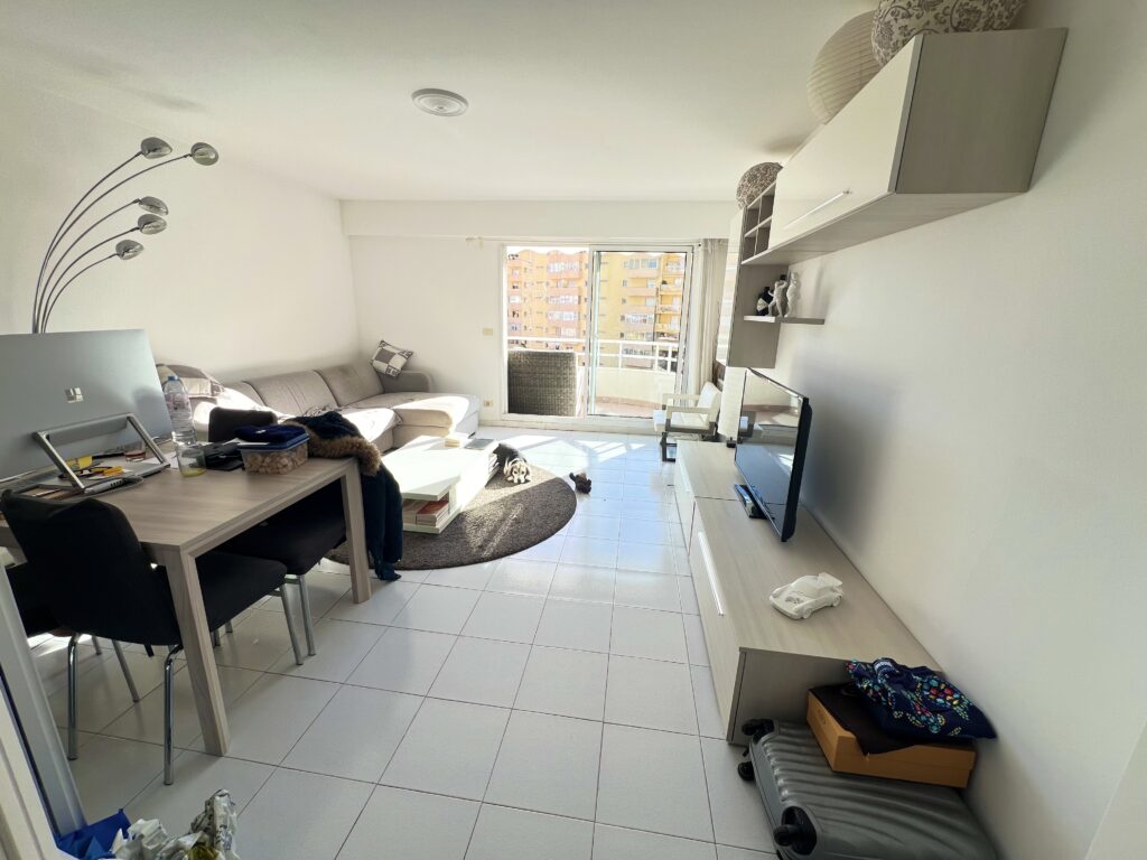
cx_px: 574
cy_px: 430
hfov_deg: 106.2
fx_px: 431
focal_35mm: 13
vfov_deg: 89.9
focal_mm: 1.57
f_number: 1.8
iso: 32
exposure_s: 1/120
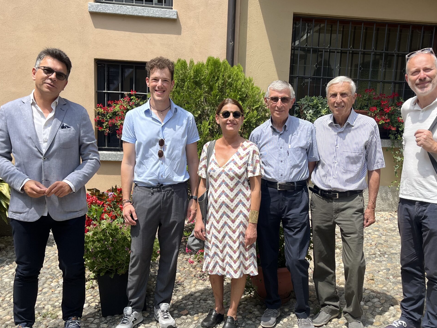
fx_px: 442
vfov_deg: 40.5
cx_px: 236
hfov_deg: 52.6
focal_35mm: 35
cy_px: 193
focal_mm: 5.1
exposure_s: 1/1992
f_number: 1.6
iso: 50
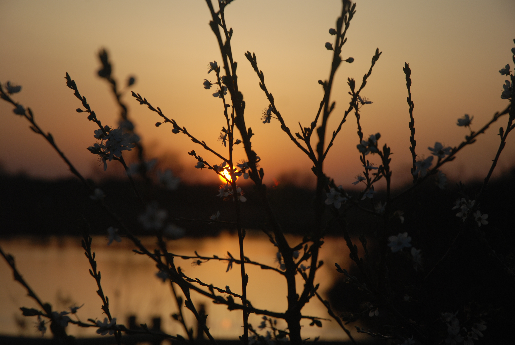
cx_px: 258
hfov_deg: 21.9
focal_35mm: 93
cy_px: 172
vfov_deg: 14.7
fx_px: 1332
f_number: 4.5
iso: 200
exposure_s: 1/320
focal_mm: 62
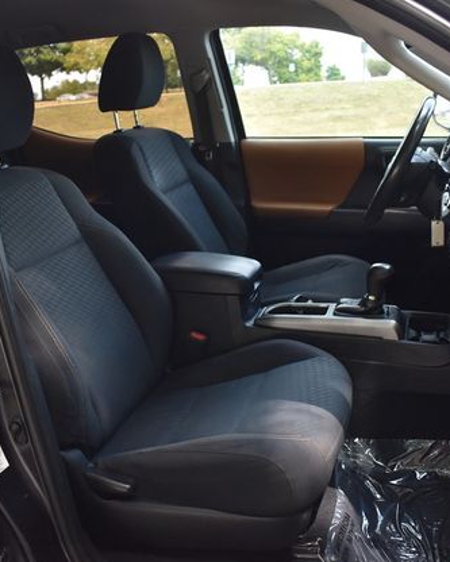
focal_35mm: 39
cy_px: 287
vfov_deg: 46.8
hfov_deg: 38.2
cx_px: 211
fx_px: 649
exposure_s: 1/250
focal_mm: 18
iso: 640
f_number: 3.5
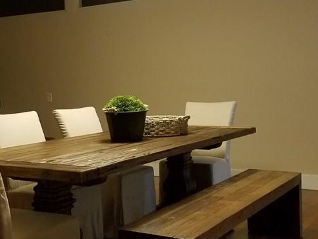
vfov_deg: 27.0
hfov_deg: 35.5
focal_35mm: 54
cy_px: 118
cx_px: 144
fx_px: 496
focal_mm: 4.2
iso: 250
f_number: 1.7
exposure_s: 1/10
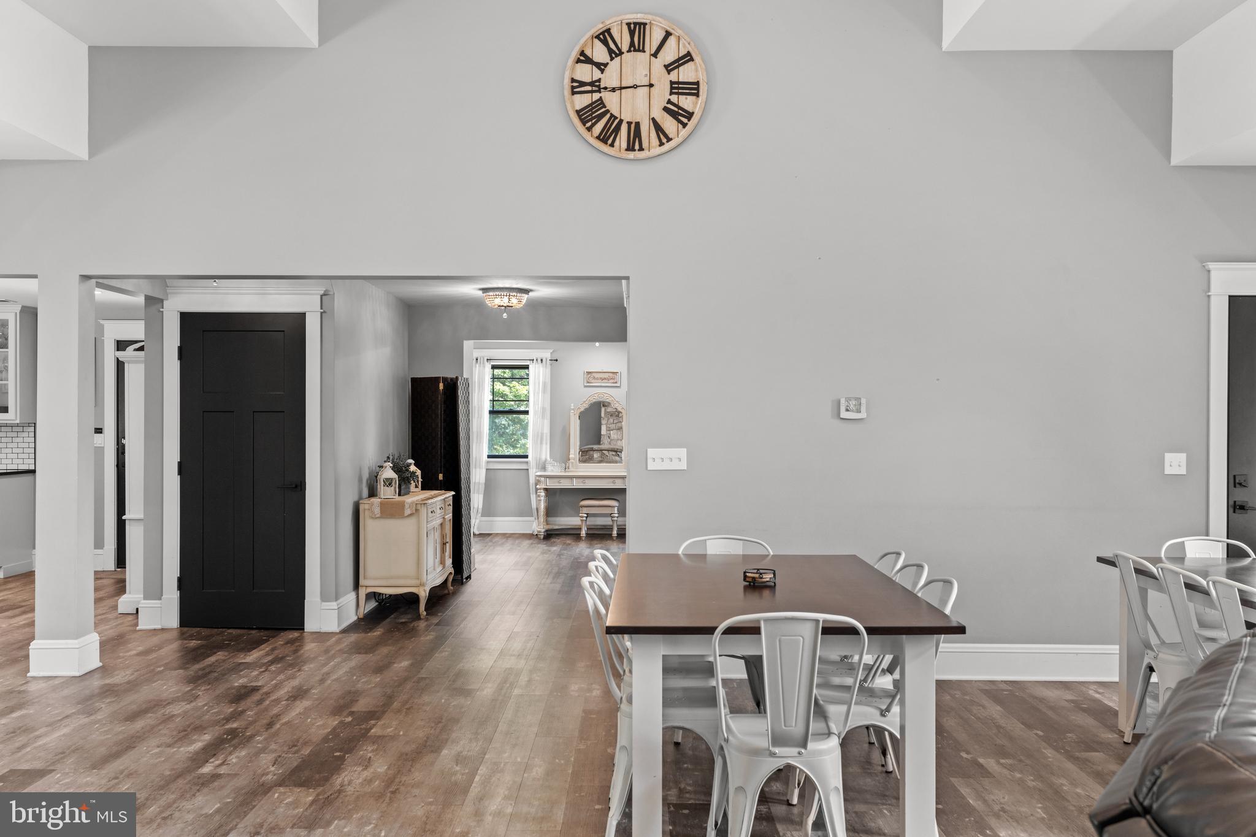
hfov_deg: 55.1
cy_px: 418
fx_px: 1203
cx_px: 628
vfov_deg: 38.4
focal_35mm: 34
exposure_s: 1/6
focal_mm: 34.5
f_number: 8
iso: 320
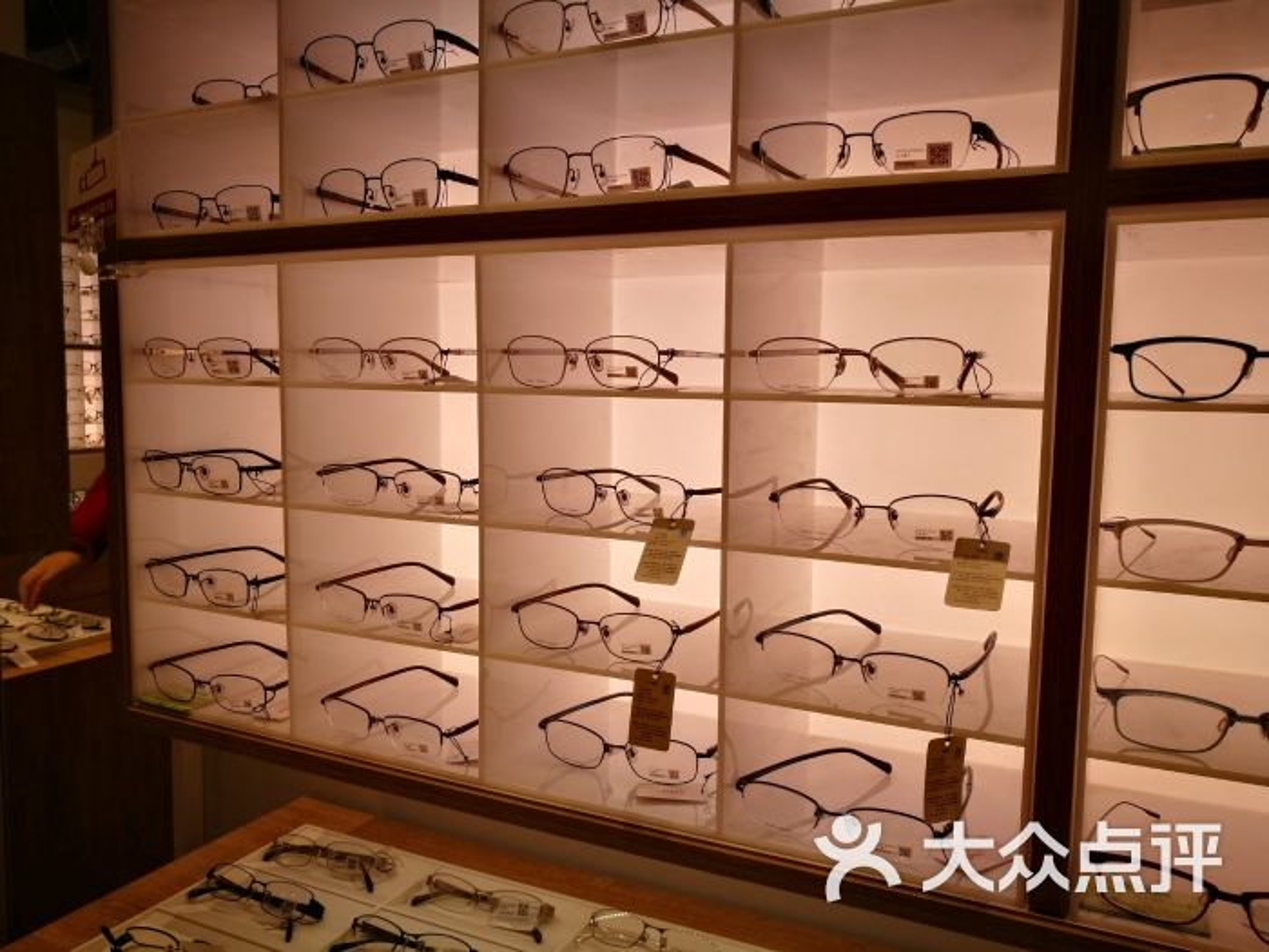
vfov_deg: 51.4
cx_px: 634
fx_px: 990
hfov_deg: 65.3
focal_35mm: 27
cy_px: 476
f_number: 2.2
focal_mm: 4.5
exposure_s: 1/222
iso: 50
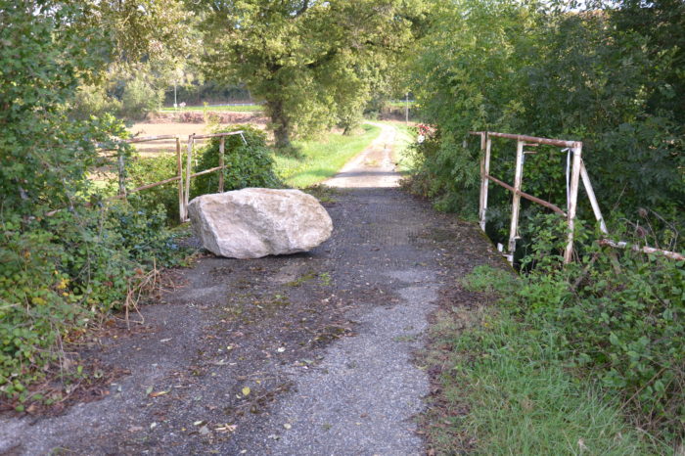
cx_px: 342
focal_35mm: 39
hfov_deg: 49.6
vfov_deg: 34.2
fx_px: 742
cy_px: 228
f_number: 4
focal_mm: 26
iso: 200
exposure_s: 1/125
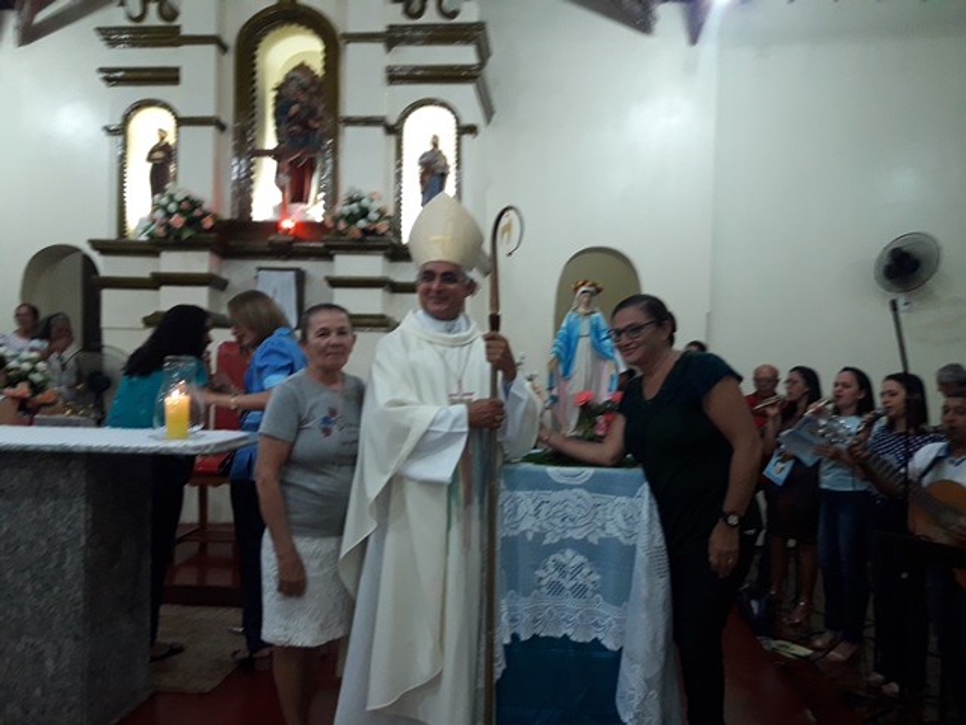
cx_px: 483
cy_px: 362
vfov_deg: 49.7
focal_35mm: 28
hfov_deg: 63.4
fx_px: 781
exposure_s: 1/30
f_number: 1.9
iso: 200
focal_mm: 3.7
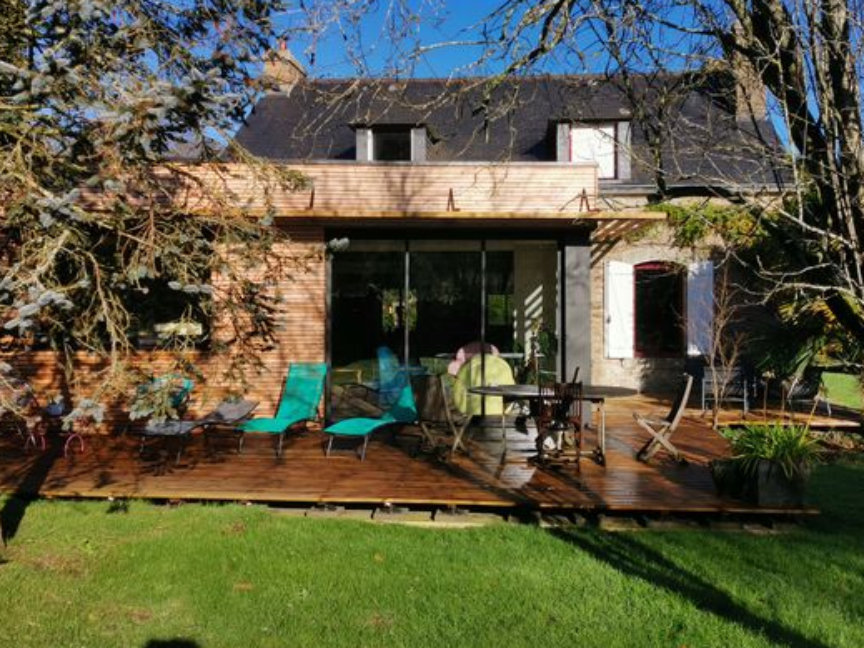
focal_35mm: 37
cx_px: 439
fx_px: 923
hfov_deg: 50.1
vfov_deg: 38.6
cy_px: 280
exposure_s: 1/3584
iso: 50
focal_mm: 4.66
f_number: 1.4
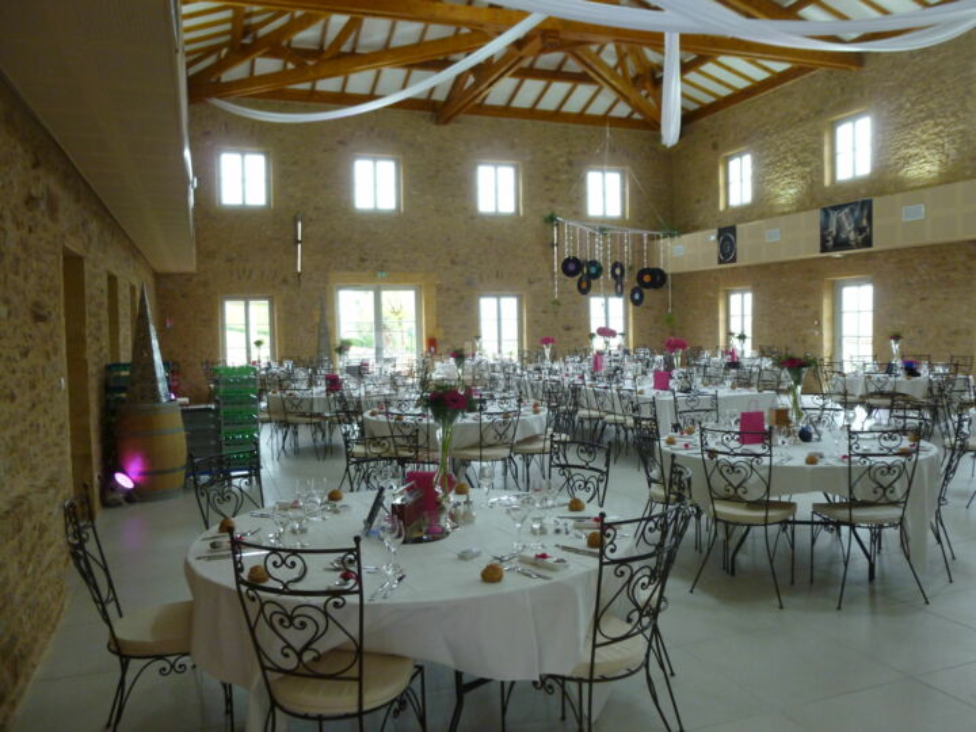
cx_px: 488
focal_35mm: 29
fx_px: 818
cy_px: 366
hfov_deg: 61.7
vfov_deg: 48.2
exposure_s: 1/60
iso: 250
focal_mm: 5.2
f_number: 3.3
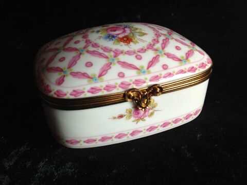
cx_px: 124
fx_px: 249
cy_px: 92
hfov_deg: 52.7
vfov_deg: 40.6
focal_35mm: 35
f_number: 2.4
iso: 64
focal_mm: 4.28
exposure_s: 1/15
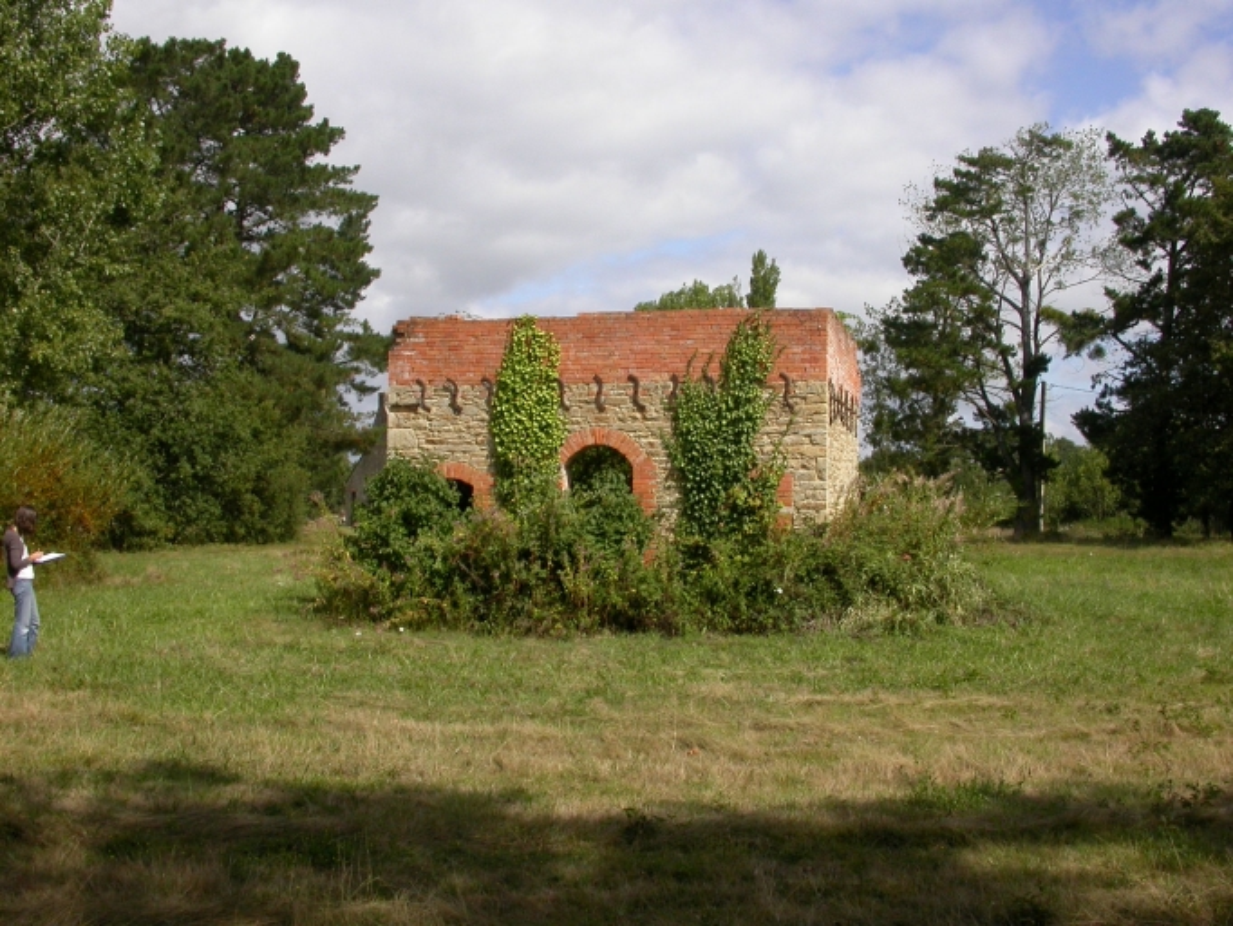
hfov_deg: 49.0
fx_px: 1354
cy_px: 463
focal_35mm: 38
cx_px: 616
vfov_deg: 37.7
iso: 100
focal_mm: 7.85
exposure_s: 1/342
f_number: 7.5
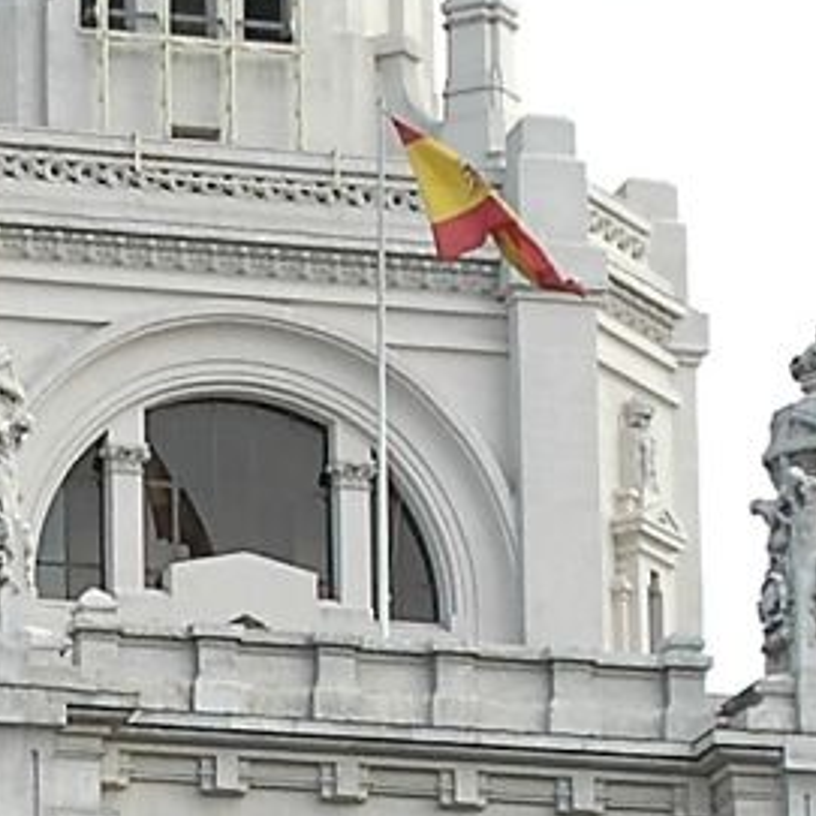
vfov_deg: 6.5
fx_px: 7201
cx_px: 72
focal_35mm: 270
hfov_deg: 6.5
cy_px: 852
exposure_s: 1/640
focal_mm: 28
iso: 200
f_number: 3.5
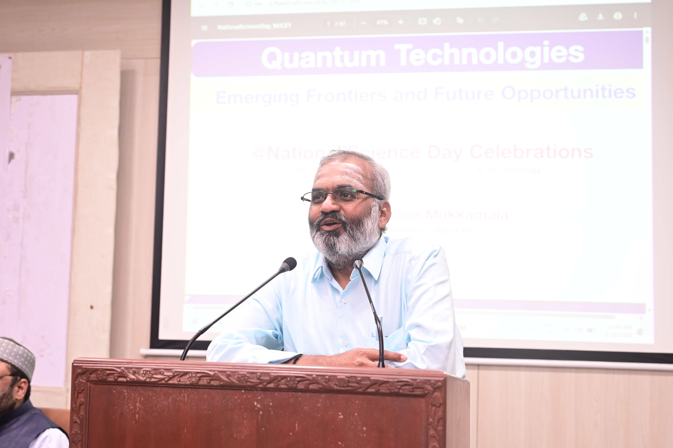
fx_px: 841
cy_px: 224
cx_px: 336
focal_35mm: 45
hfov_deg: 43.6
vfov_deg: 29.8
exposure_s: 1/125
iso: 2500
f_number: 4.5
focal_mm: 45
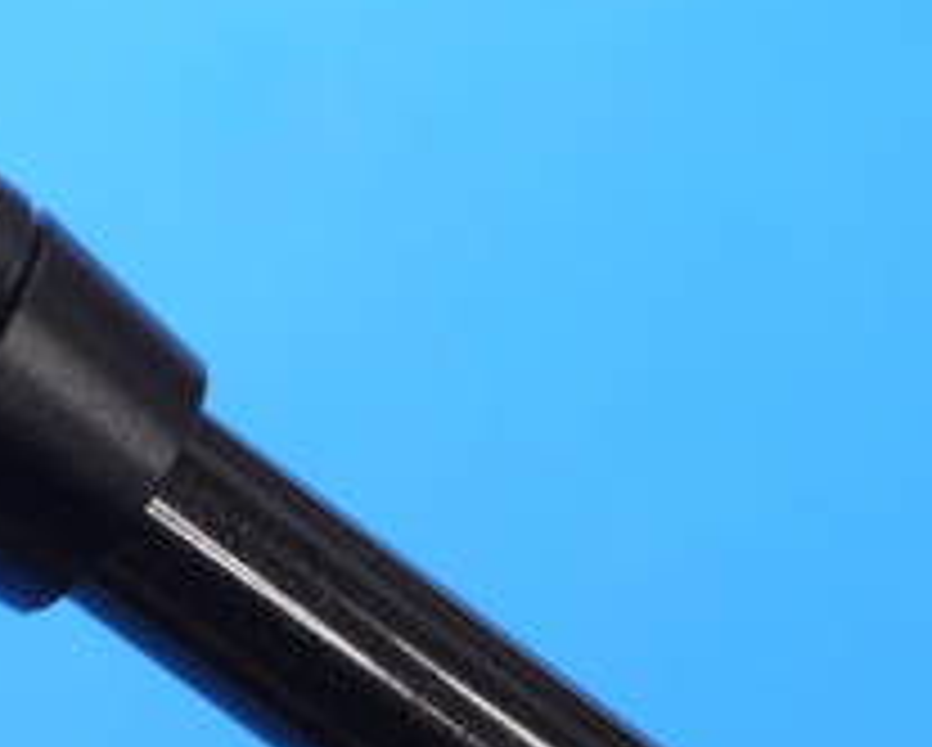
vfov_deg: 6.1
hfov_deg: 7.5
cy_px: -171
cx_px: -432
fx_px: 6985
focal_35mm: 253
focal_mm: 42
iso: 640
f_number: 5.6
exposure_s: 1/80
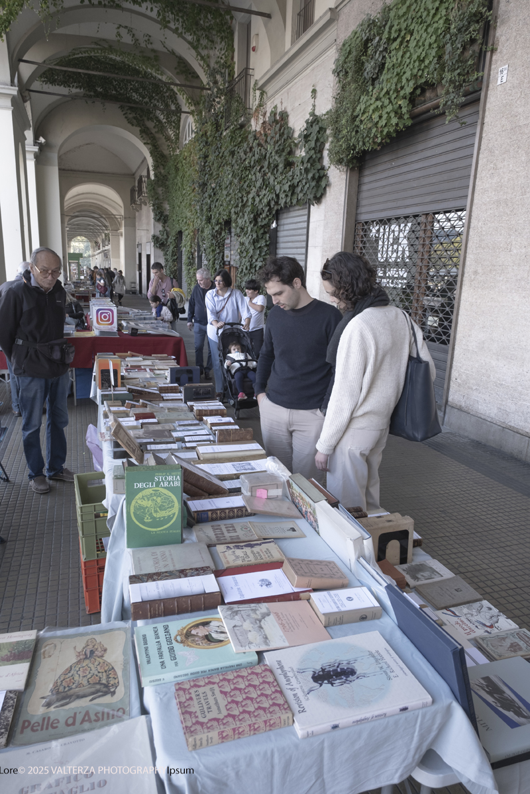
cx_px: 265
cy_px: 397
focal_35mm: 24
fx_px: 530
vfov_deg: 73.7
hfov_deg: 53.1
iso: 640
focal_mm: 16
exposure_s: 1/125
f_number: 4.5
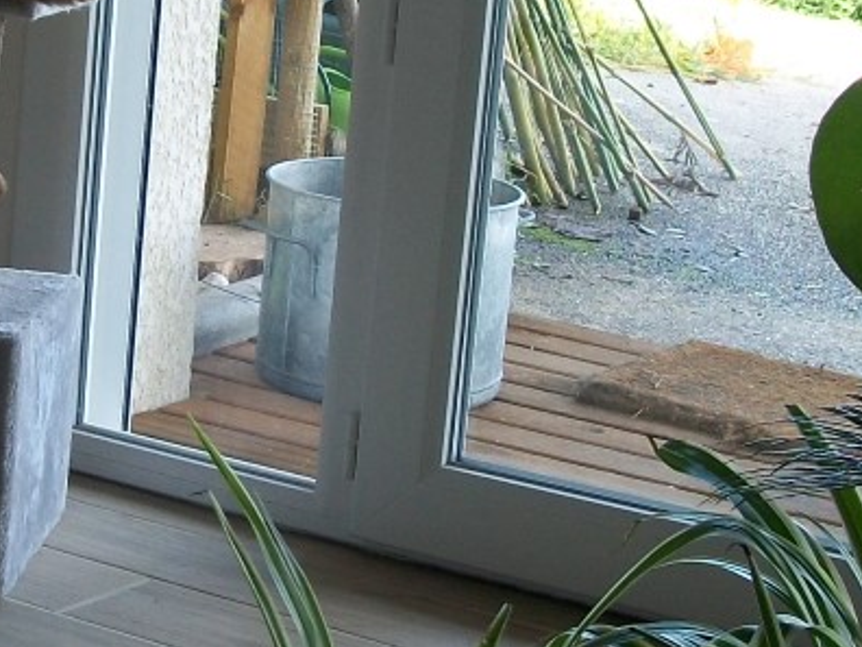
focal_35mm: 93
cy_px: 229
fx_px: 2316
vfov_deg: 15.9
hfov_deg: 20.7
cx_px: 115
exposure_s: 1/60
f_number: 2.7
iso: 80
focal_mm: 6
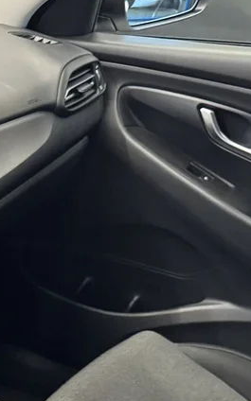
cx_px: -208
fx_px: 1051
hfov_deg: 12.4
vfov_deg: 20.5
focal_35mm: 96
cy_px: 456
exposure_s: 1/60
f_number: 1.78
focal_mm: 6.76
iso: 800
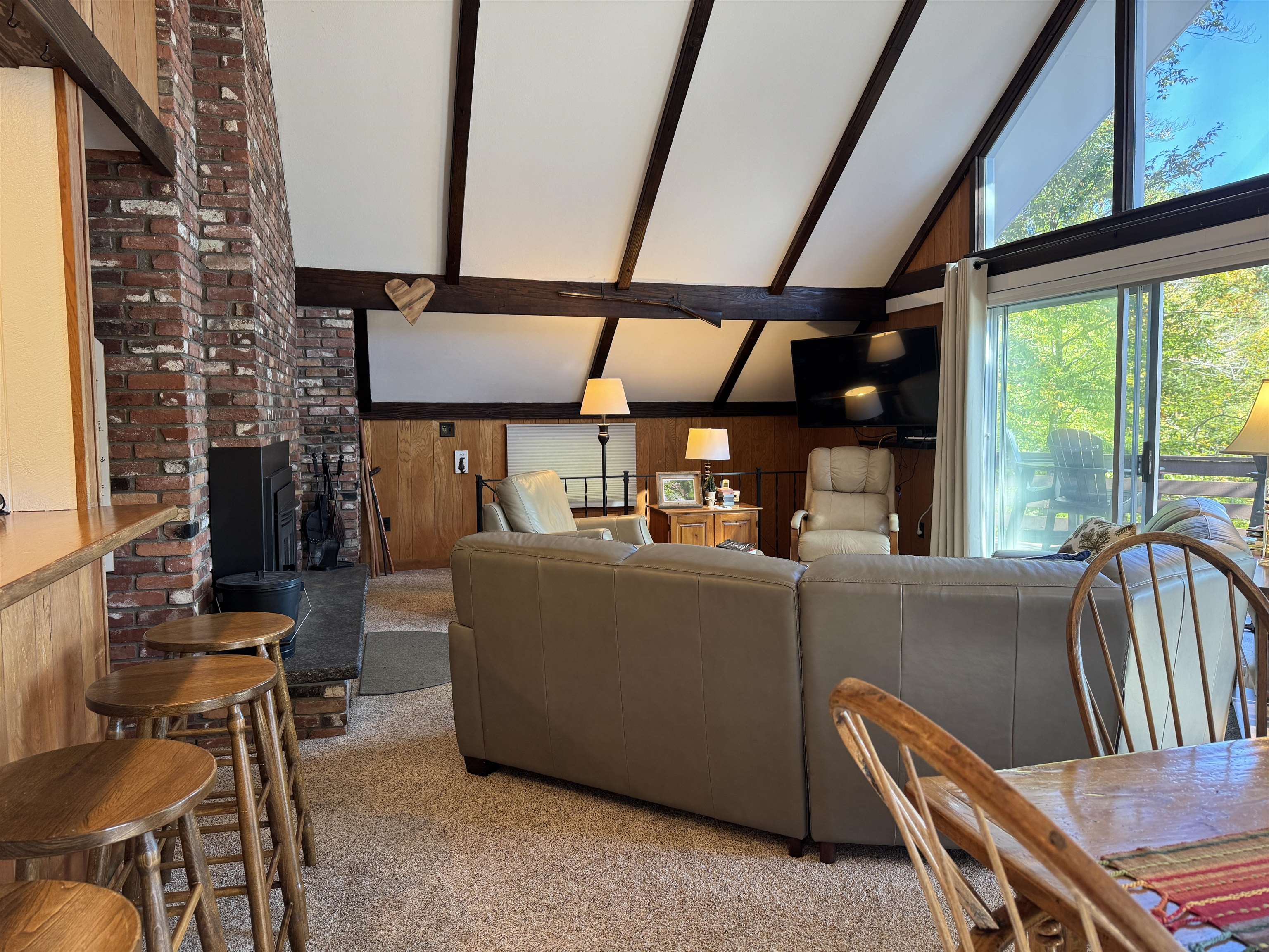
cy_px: 476
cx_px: 634
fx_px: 880
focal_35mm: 24
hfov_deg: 71.6
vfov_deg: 56.8
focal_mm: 6.76
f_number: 1.78
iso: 125
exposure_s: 1/60
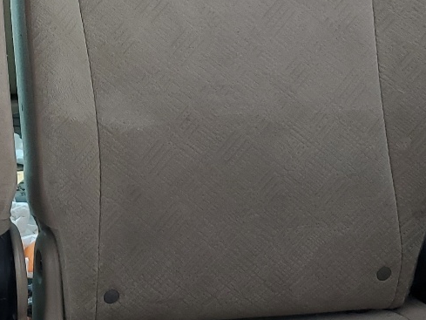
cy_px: 23
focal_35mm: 85
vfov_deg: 17.1
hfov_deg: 21.8
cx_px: -39
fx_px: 1046
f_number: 1.5
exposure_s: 1/60.2
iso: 61
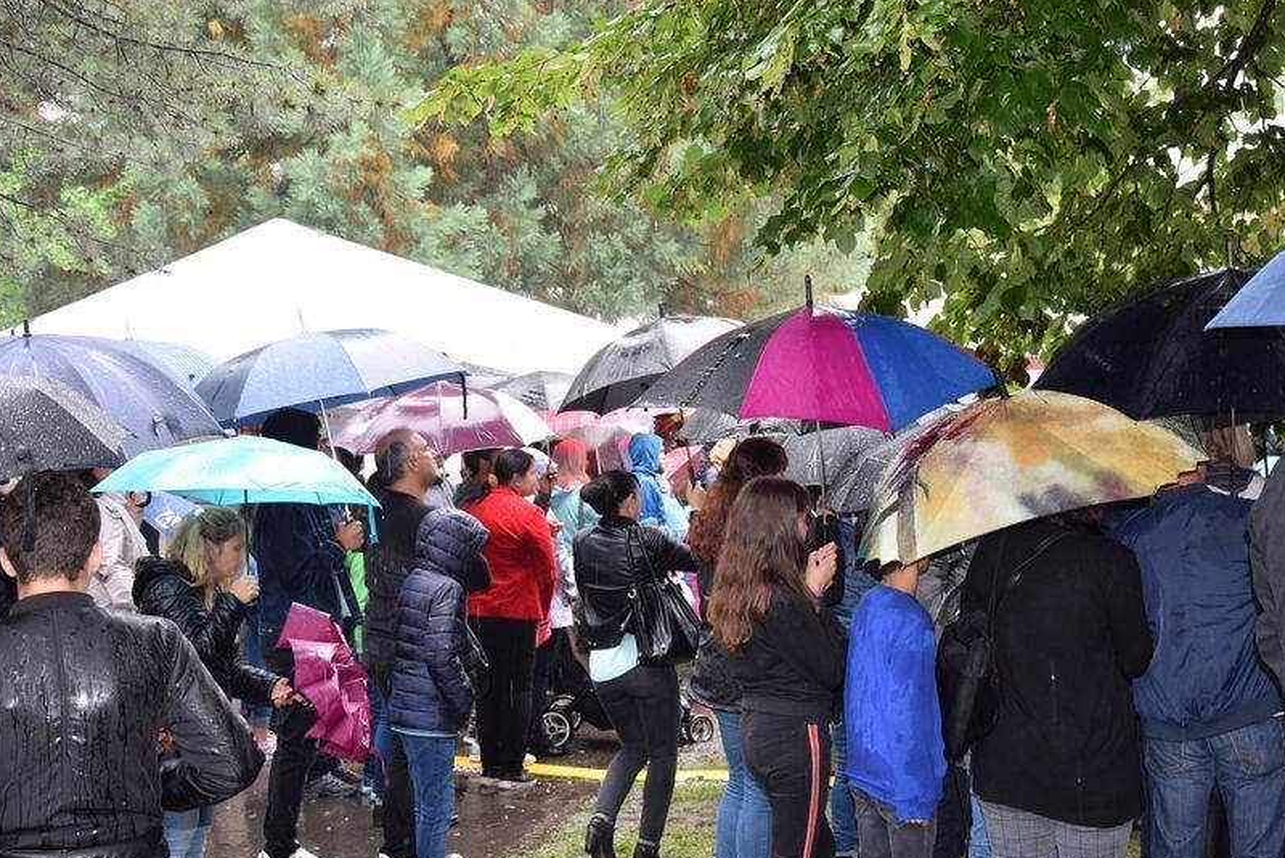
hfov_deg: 33.3
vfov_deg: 22.6
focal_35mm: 60
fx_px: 2142
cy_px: 452
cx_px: 760
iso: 800
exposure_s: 1/100
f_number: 5
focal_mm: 32
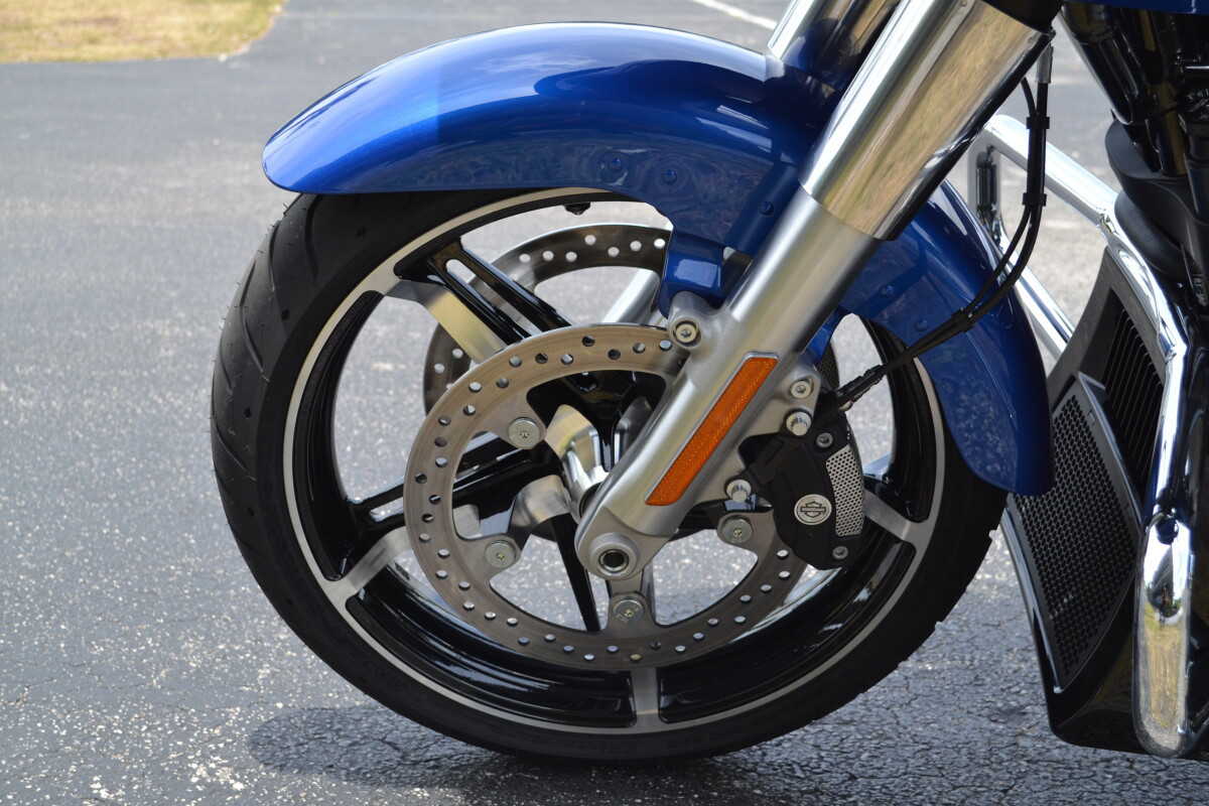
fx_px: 1713
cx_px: 604
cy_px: 403
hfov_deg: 38.9
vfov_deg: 26.5
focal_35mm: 51
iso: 100
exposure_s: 1/160
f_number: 6.3
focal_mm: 34
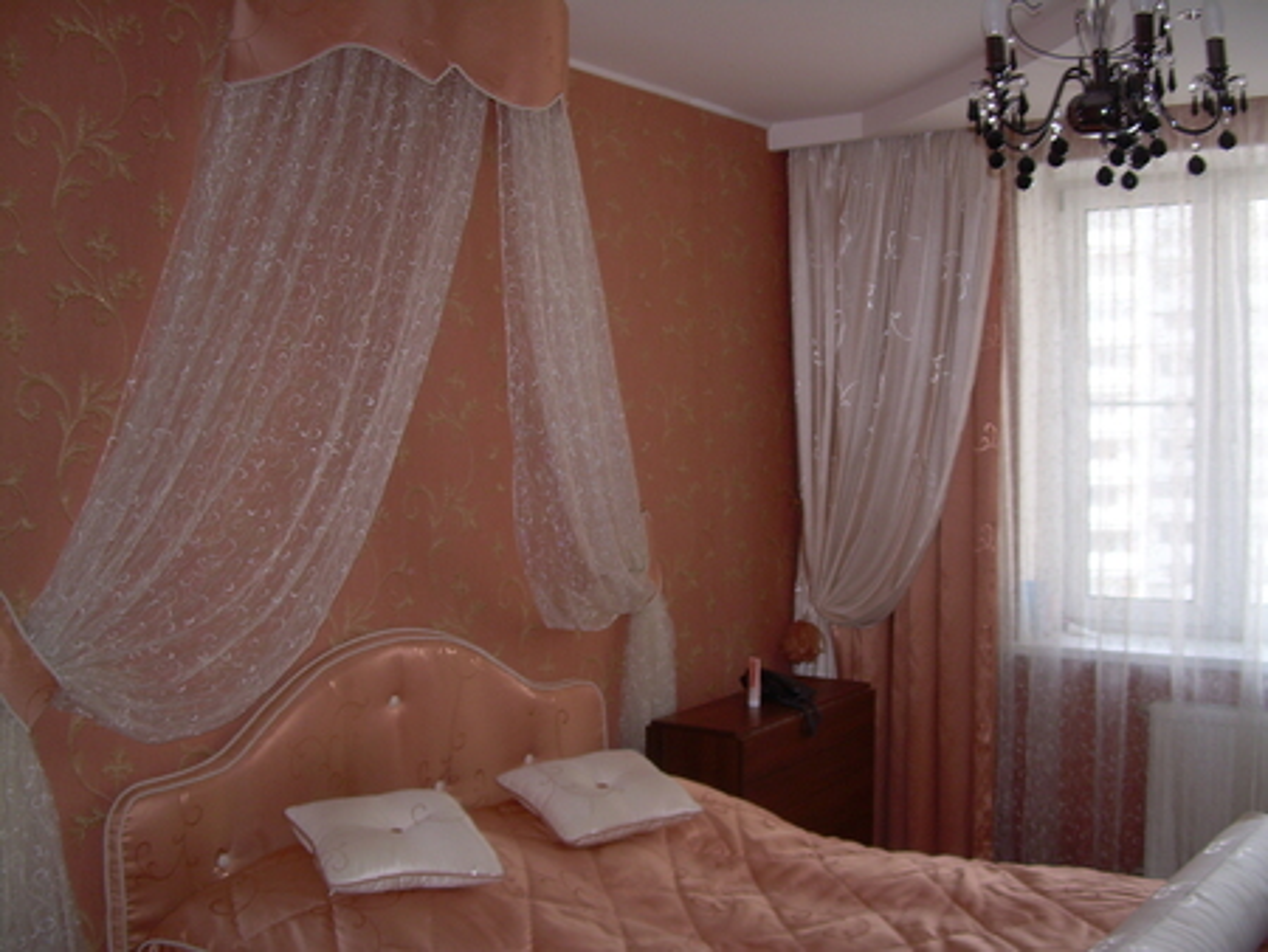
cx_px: 634
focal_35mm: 38
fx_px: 1393
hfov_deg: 49.0
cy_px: 476
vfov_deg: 37.8
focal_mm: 6.3
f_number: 2.8
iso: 50
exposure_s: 1/60
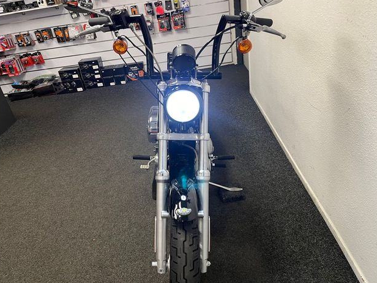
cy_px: 141
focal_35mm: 27
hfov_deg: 65.3
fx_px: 294
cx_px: 187
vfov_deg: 51.4
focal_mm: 5.1
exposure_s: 1/50
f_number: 1.6
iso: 100
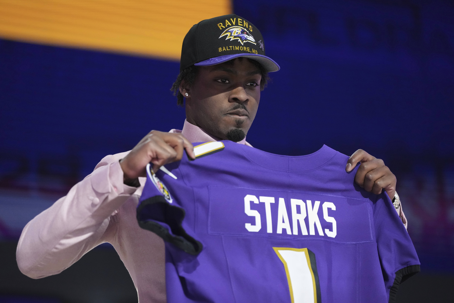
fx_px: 1702
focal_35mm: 135
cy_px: 152
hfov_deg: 15.2
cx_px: 227
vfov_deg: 10.2
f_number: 2.8
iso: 5000
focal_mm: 135
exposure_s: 1/1600
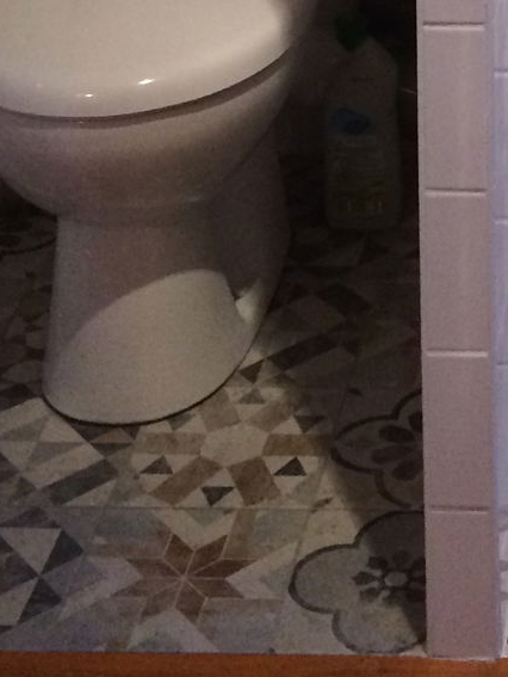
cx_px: 738
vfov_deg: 15.5
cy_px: -541
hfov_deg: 12.9
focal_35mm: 109
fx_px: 2130
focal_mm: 4.15
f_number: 2.2
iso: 250
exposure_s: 1/33
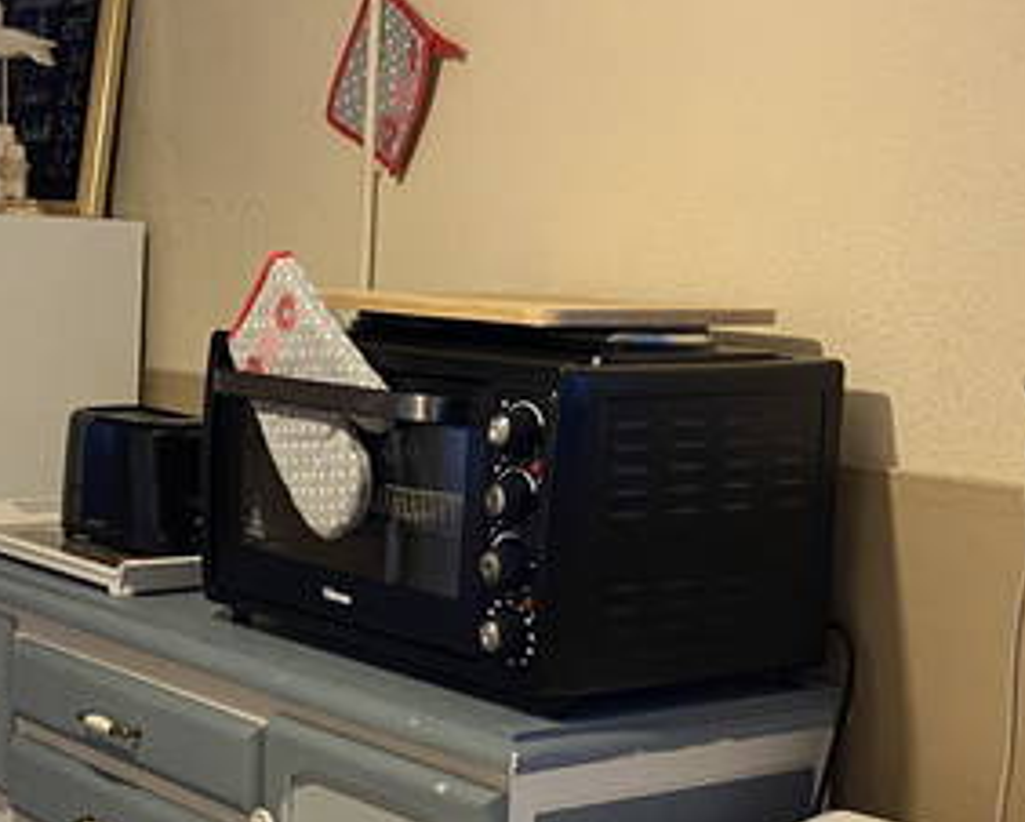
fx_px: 2155
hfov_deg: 26.4
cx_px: 251
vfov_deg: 21.5
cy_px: 571
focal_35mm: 71
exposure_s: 1/33
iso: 500
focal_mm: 4.25
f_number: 1.8
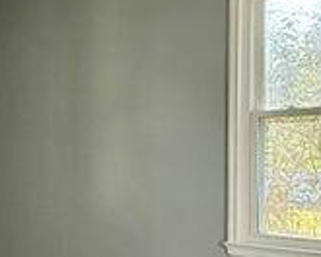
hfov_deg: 31.6
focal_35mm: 53
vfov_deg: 28.4
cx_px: -25
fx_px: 504
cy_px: 177
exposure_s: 1/99
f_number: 2.2
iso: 250
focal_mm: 2.22
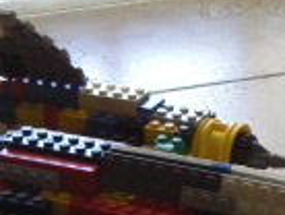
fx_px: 1452
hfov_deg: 11.1
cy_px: 217
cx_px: 297
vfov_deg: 8.4
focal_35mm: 176
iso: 100
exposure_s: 1/60
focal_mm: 6.2
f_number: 2.7
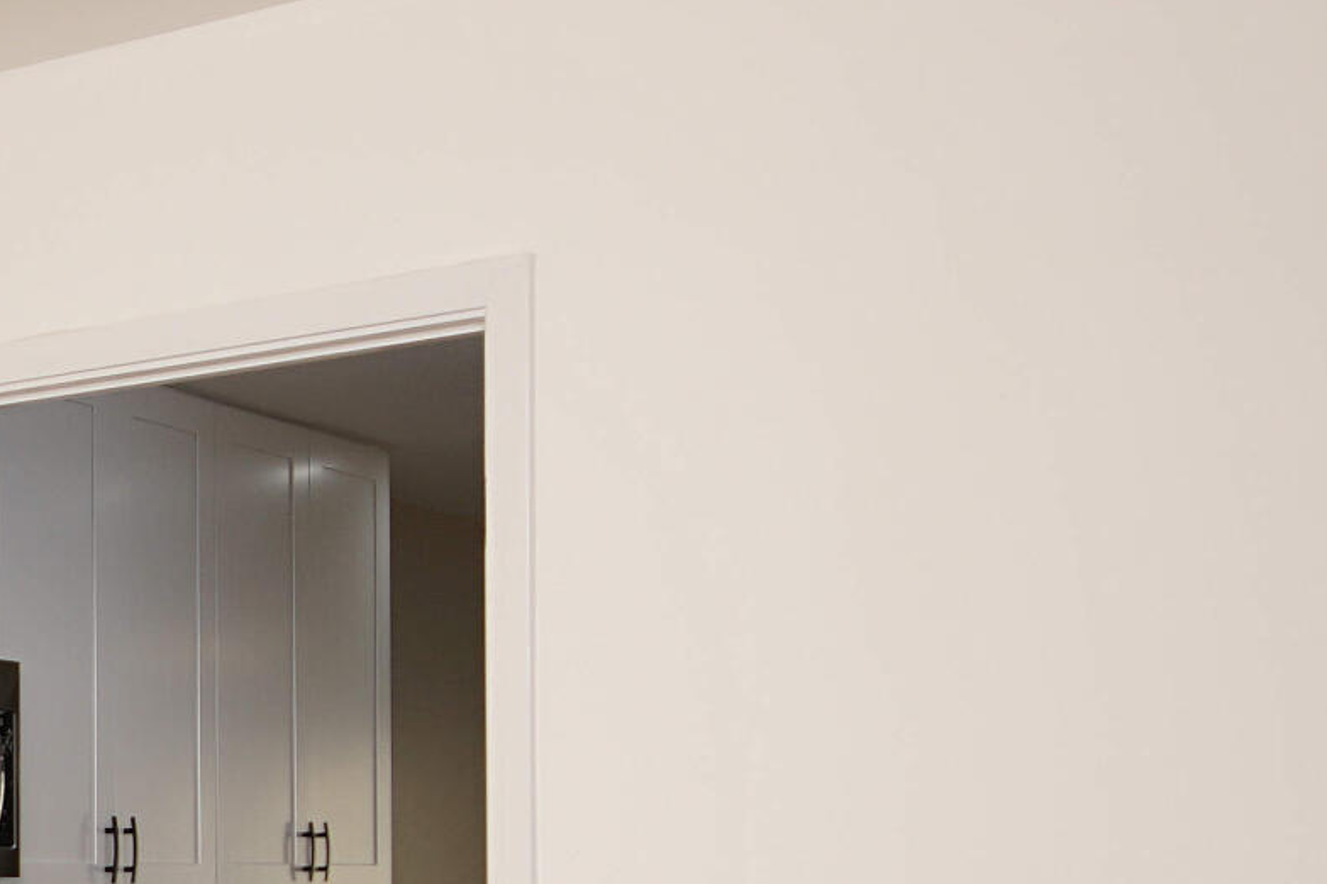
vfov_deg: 19.1
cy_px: 932
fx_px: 2543
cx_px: -512
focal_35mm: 69
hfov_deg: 24.5
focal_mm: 12
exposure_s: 1/60
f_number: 4.5
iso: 100
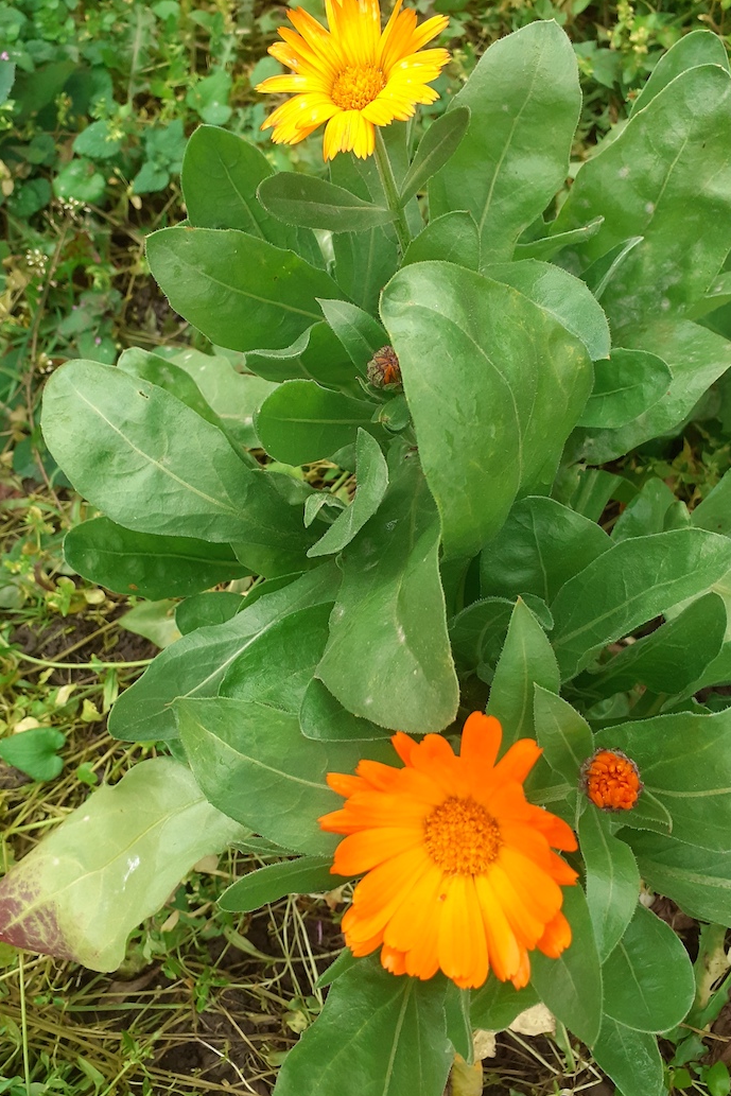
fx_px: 883
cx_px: 384
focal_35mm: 29
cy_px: 538
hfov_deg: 45.0
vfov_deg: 63.6
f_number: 1.9
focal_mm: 3.6
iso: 80
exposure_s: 1/100
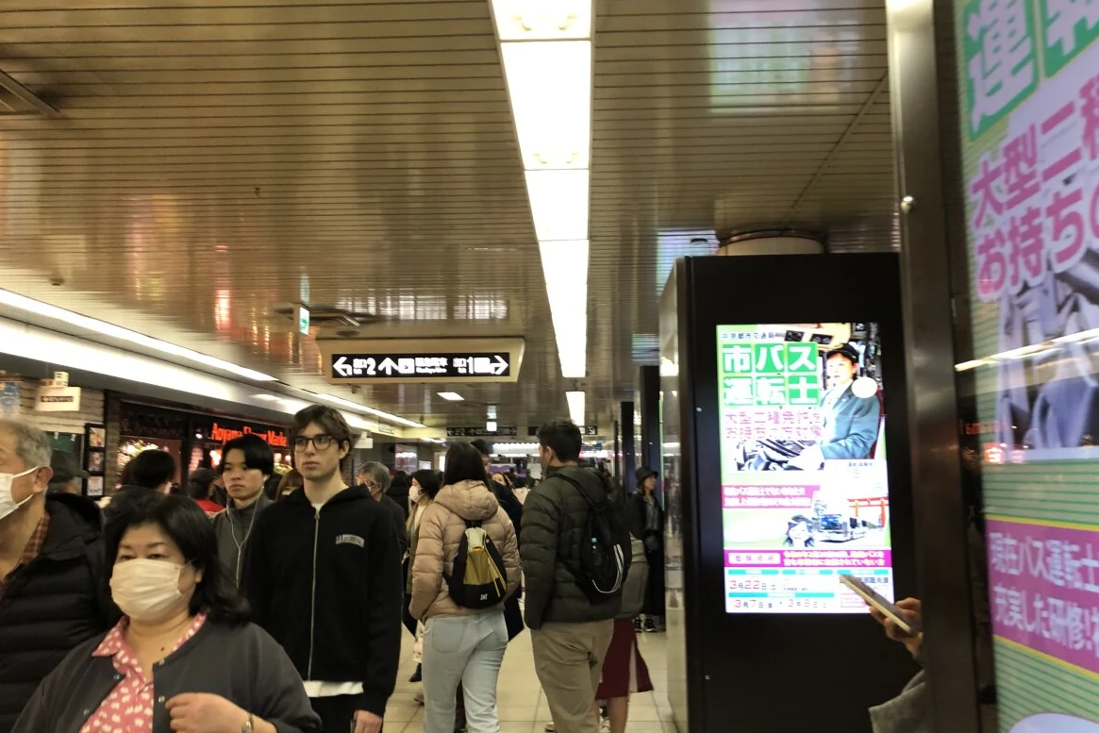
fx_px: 916
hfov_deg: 61.9
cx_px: 562
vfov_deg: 43.6
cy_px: 391
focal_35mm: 30
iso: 100
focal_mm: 4
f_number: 1.8
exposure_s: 1/60
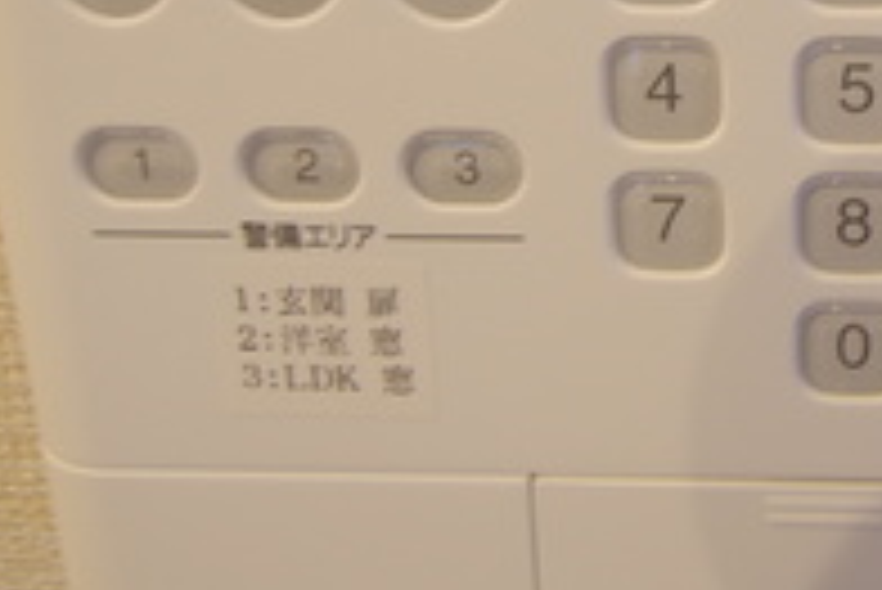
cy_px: 52
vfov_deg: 26.6
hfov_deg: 36.7
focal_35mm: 49
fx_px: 1201
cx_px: 855
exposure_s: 1/25
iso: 400
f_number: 3.5
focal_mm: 10
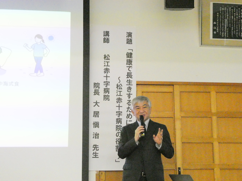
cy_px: 90
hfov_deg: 31.7
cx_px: 121
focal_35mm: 61
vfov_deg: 24.0
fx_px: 426
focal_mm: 10.9
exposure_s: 1/80
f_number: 4.3
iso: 1250
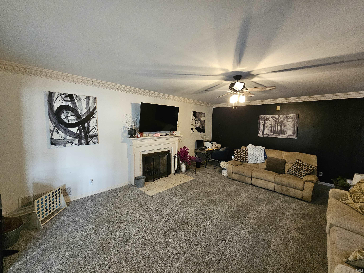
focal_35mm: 13
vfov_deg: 89.9
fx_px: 137
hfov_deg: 106.2
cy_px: 136
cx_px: 182
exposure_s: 1/30
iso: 640
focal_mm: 2.2
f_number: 2.2
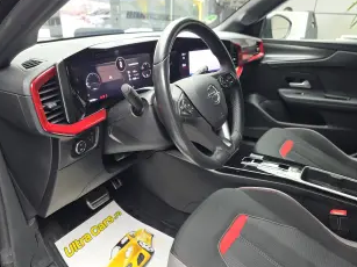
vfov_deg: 51.2
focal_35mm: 27
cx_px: 179
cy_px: 149
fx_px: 278
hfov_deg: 65.3
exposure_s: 1/100
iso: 160
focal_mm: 6.25
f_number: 1.7
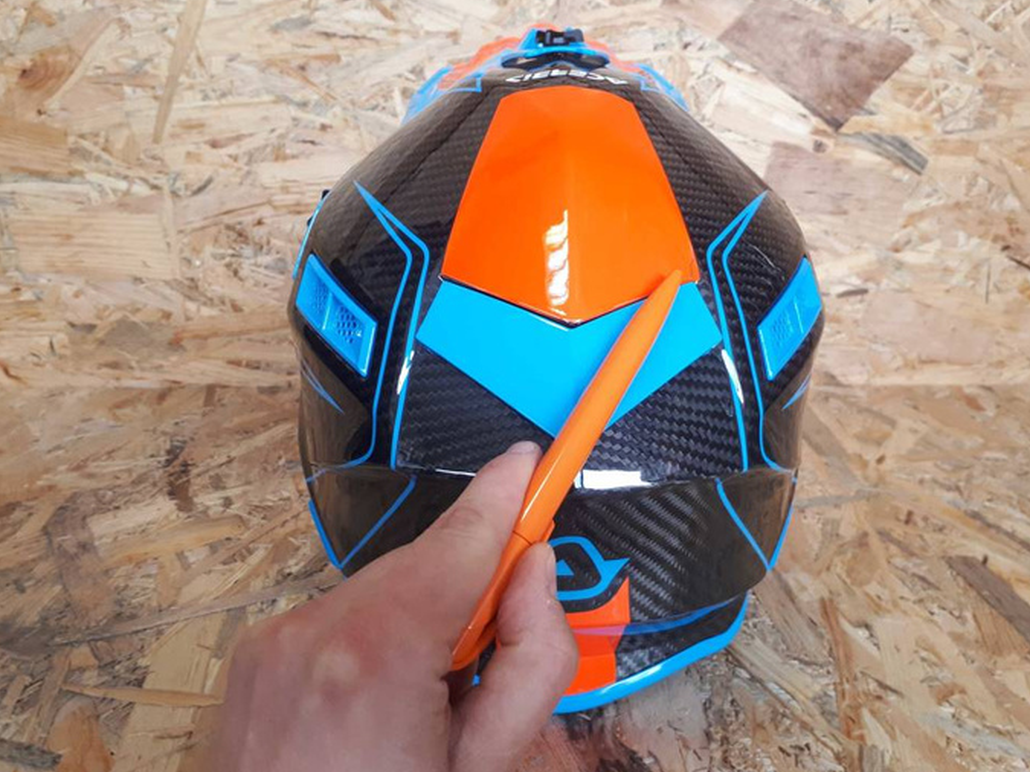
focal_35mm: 28
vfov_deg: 49.7
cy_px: 390
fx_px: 833
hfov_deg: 63.4
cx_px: 528
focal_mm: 3.6
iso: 64
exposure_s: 1/33
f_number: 1.9
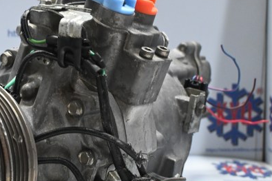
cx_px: 70
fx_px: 574
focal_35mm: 76
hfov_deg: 26.3
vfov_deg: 17.9
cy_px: 85
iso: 2200
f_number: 4.2
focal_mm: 25
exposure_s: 1/125
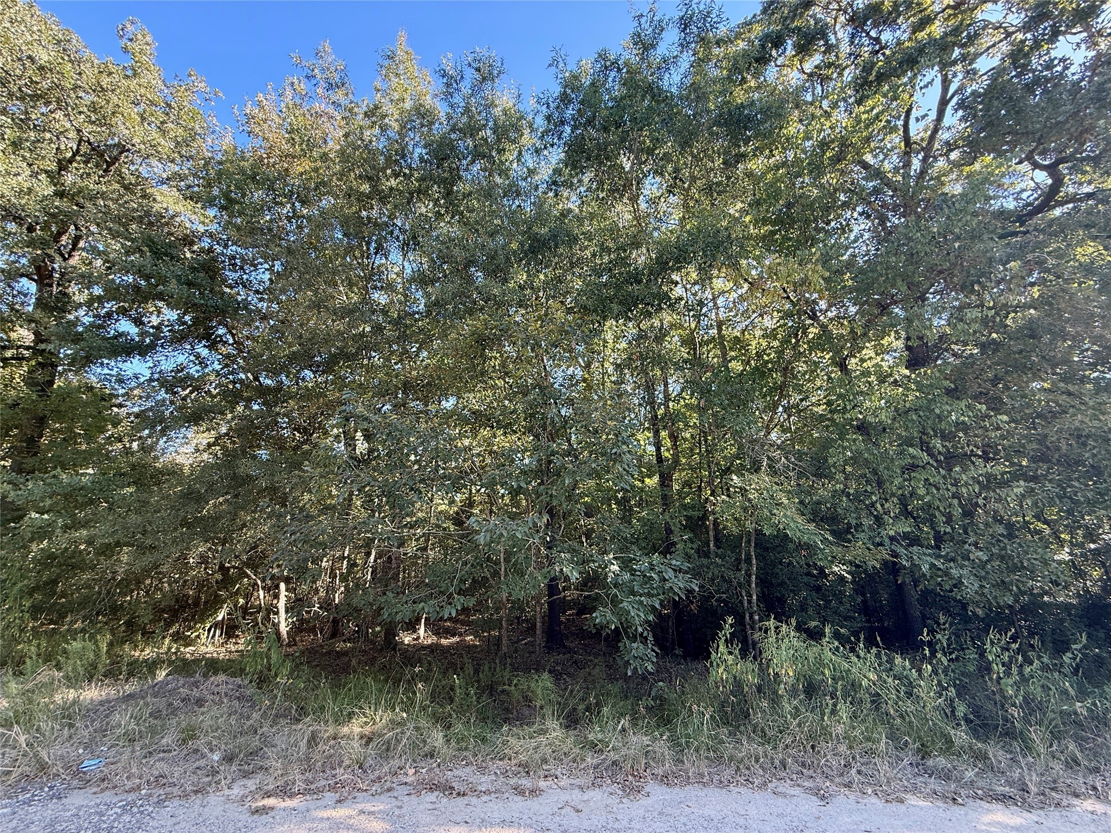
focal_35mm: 14
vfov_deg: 85.7
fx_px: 449
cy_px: 416
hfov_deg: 102.1
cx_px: 556
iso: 64
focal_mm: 2.22
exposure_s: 1/110
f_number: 2.2
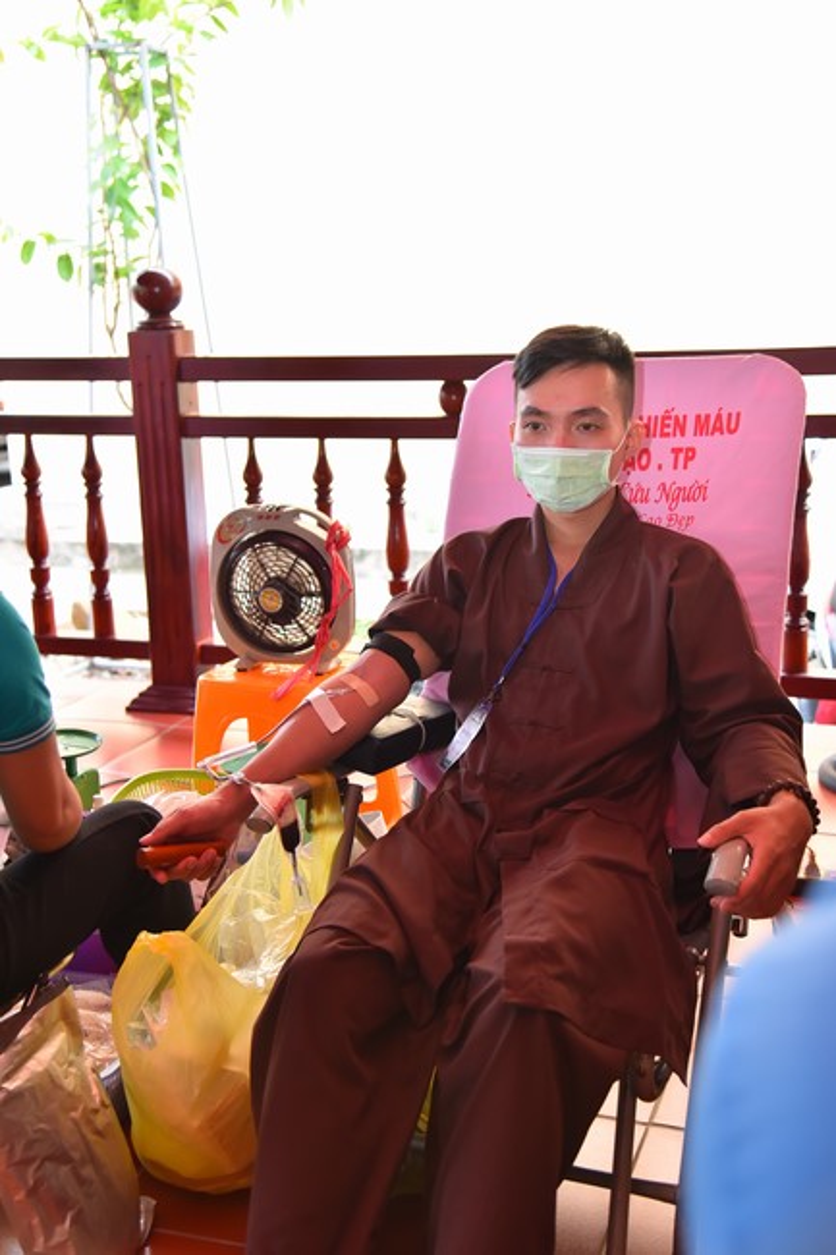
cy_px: 628
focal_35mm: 48
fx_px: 1673
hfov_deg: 28.1
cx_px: 418
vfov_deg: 41.1
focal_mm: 48
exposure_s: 1/125
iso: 500
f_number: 4.5
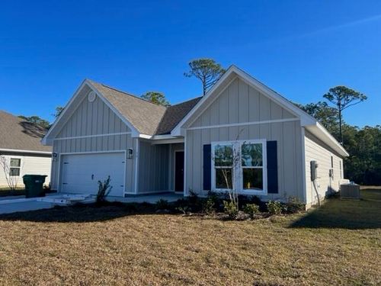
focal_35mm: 26
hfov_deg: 67.3
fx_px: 286
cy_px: 143
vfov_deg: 53.1
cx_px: 190
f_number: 1.5
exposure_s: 1/2632
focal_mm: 5.7
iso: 50
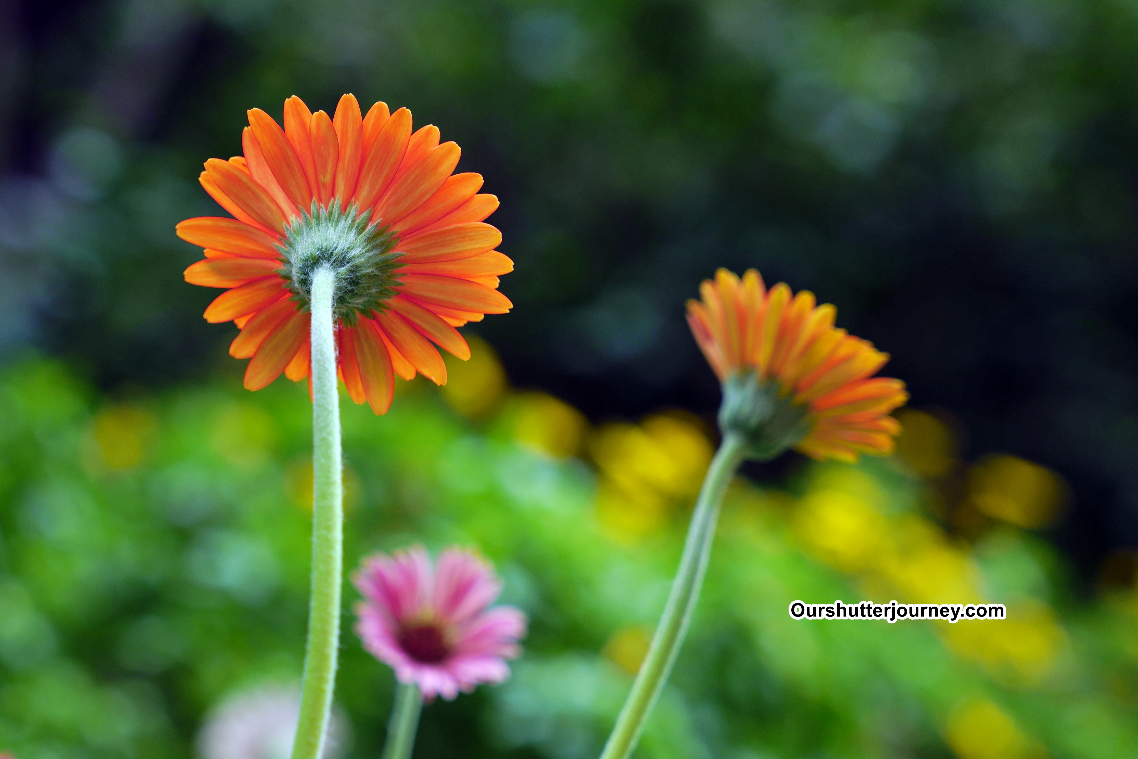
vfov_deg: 19.5
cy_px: 380
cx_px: 569
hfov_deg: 28.8
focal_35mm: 70
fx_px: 2213
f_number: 4
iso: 400
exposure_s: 1/100
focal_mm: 70
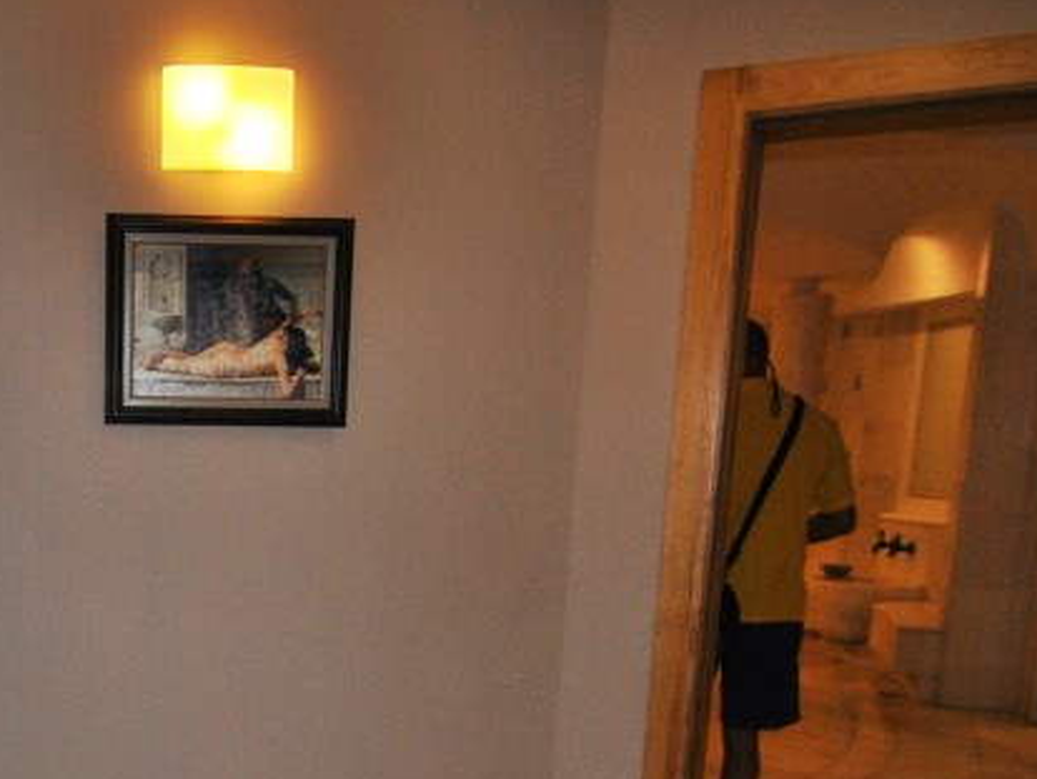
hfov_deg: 44.0
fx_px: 1199
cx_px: 177
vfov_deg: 34.4
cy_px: 671
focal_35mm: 40
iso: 200
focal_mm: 10
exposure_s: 1/60
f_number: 3.5
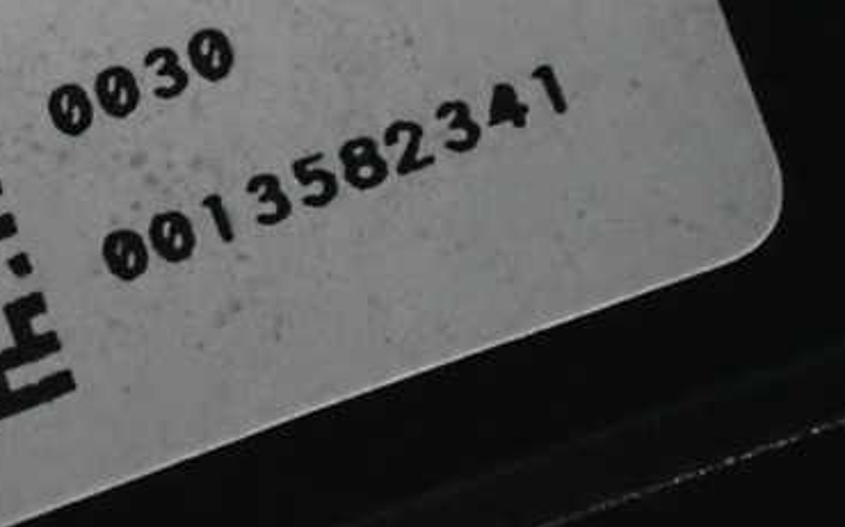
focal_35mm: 172
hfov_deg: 12.1
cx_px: 194
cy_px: 203
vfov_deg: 7.6
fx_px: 3960
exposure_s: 1/40
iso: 6400
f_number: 4.9
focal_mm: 18
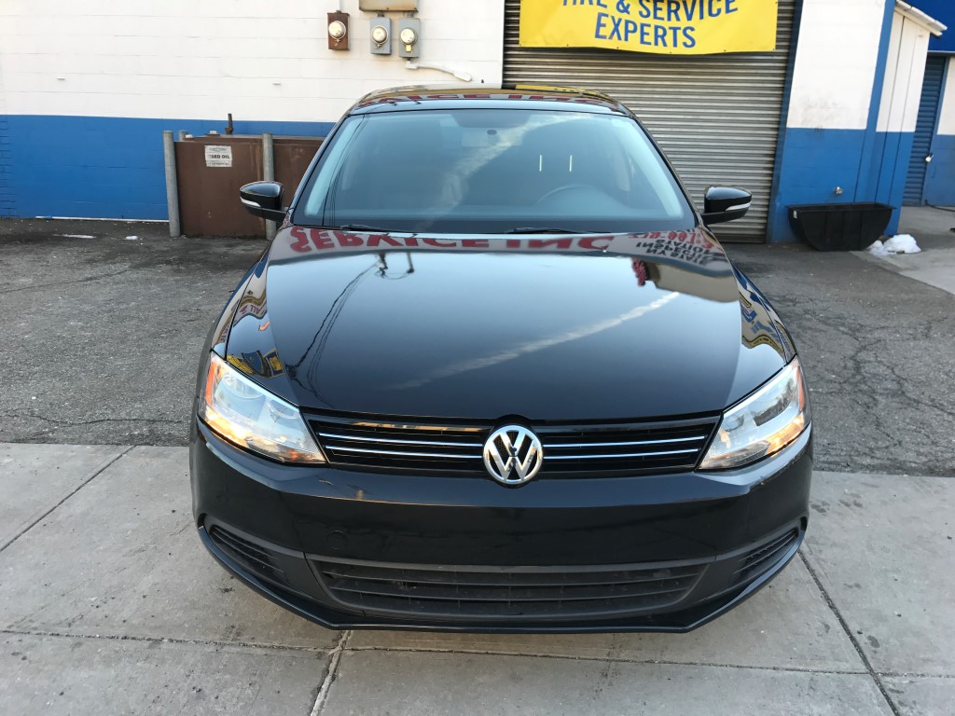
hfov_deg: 63.4
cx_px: 478
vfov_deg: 49.7
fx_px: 772
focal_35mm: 28
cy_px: 358
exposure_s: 1/225
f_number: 1.8
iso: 20
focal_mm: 3.99
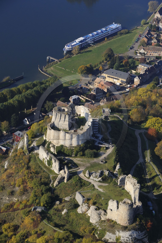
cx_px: 81
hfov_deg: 11.2
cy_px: 122
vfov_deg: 16.8
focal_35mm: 122
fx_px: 825
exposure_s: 1/800
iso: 400
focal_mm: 122
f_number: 9
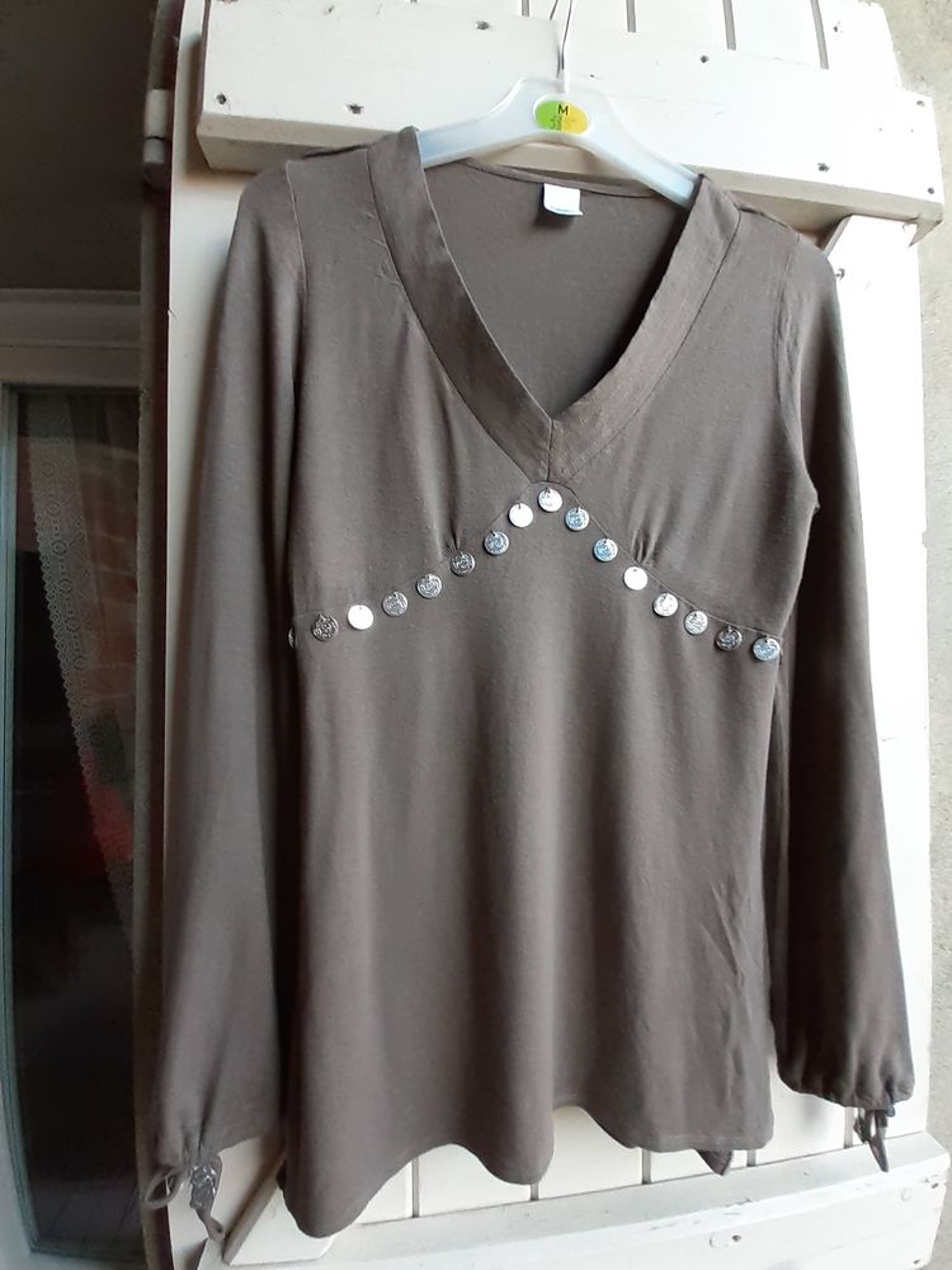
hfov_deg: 89.9
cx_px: 476
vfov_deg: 106.2
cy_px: 635
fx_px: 477
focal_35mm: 13
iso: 160
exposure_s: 1/50
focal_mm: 1.13
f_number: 2.2
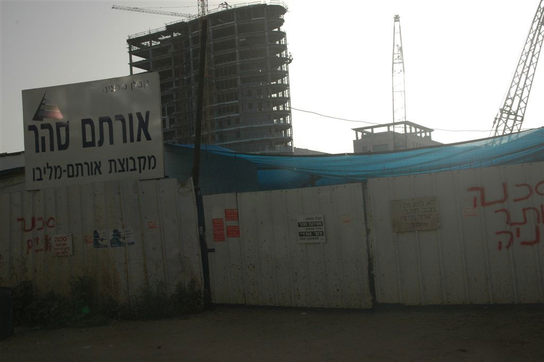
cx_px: 272
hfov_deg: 49.6
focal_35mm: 39
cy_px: 181
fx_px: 589
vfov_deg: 34.2
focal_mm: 26
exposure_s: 1/640
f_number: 13
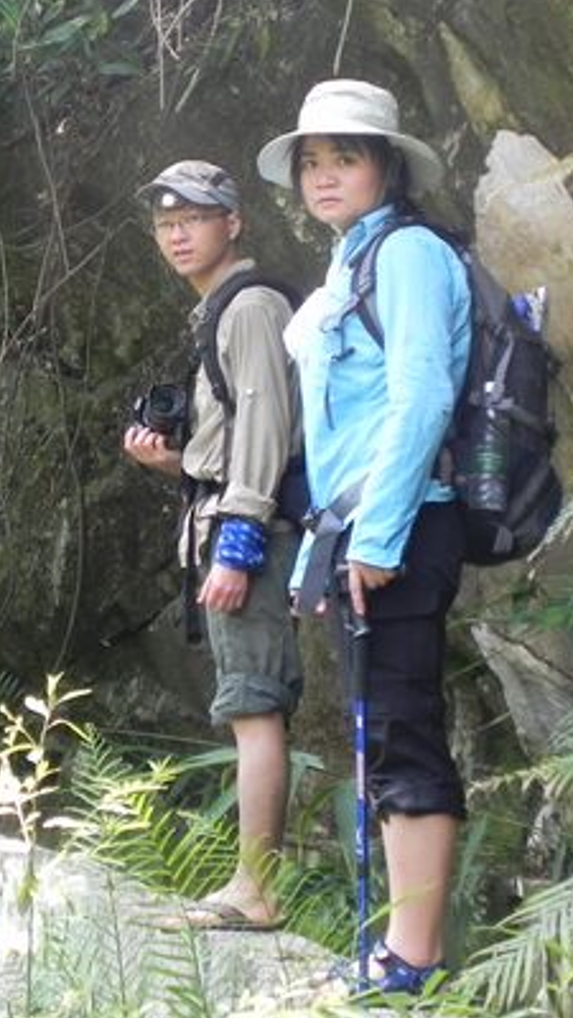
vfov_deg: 15.0
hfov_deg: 8.4
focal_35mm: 143
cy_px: 363
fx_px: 3863
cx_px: -69
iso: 246
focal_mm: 13.4
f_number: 4
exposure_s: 1/124
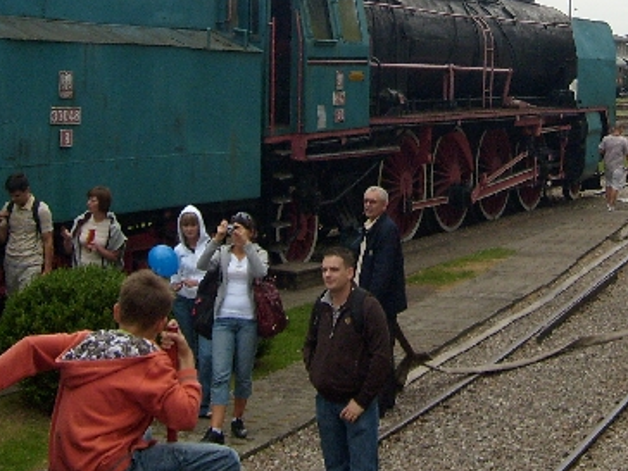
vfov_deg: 18.6
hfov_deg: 25.1
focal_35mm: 77
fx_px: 1397
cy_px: -5
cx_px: 455
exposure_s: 1/125
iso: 80
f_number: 7.1
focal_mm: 5.8
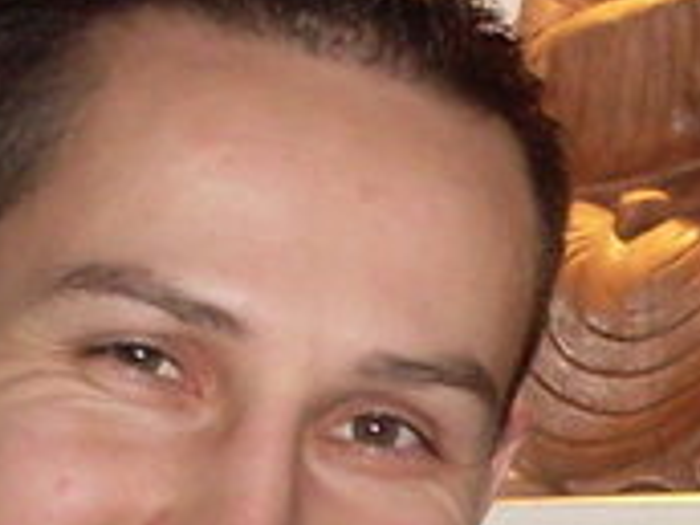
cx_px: 1225
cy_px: 928
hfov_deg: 7.3
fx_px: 5359
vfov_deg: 5.5
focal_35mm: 265
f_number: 2.8
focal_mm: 6.3
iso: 100
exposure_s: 1/45
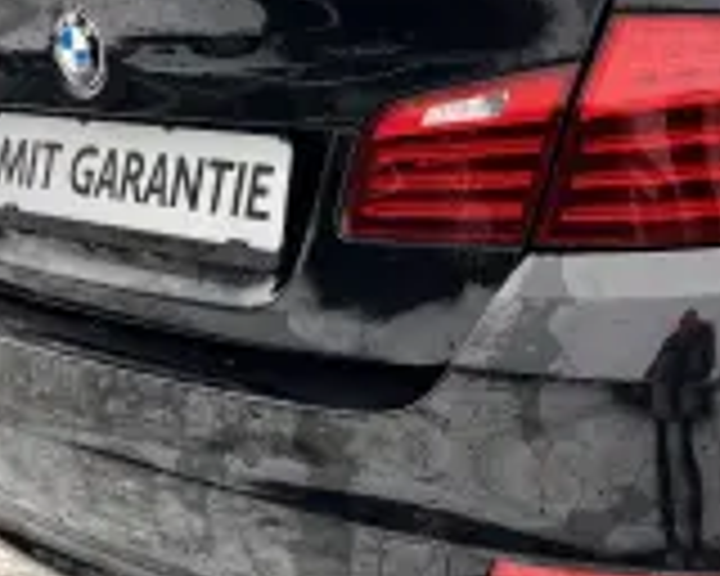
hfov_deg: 32.1
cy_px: 202
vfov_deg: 26.6
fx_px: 1215
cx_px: 576
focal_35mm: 57
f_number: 1.6
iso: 50
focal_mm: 5.1
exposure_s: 1/415
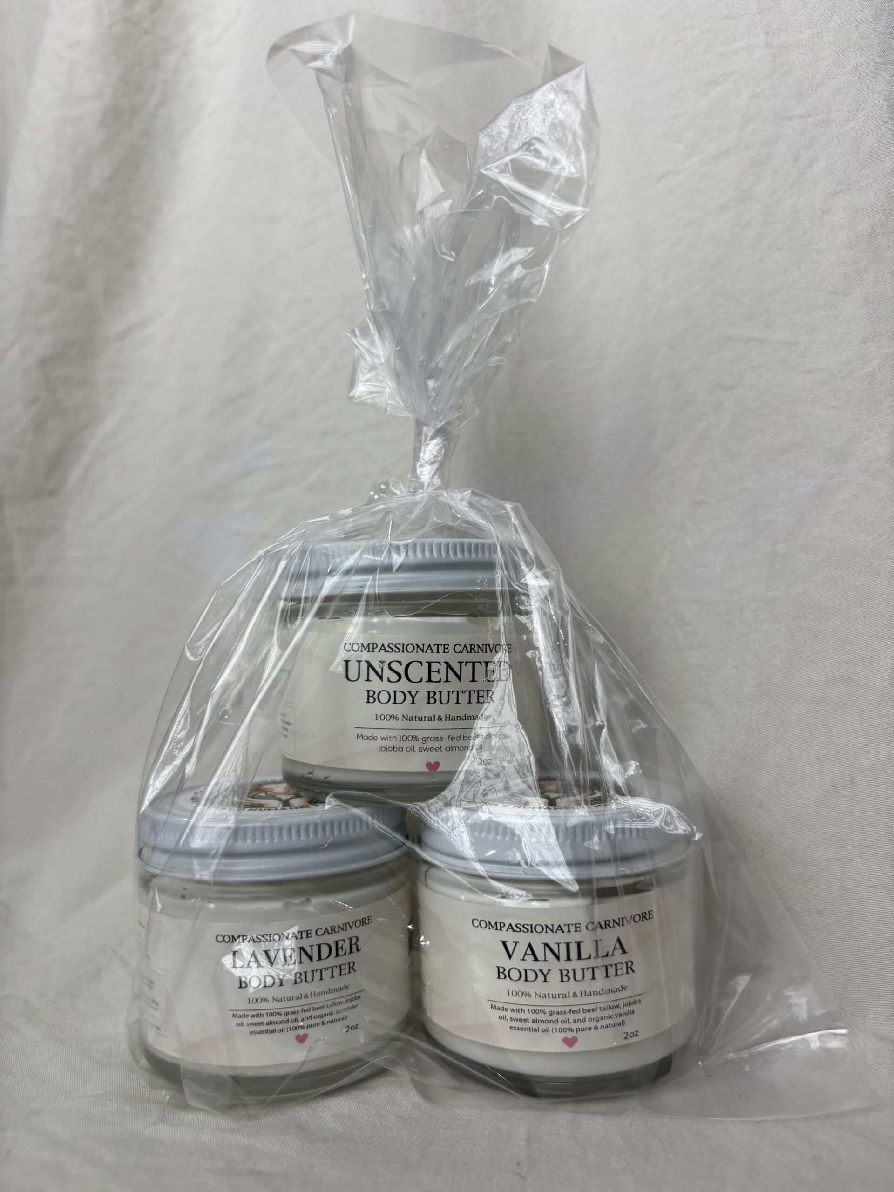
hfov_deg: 53.1
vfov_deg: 67.3
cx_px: 447
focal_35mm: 26
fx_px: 895
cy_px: 596
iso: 32
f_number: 1.6
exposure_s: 1/127
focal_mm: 5.96
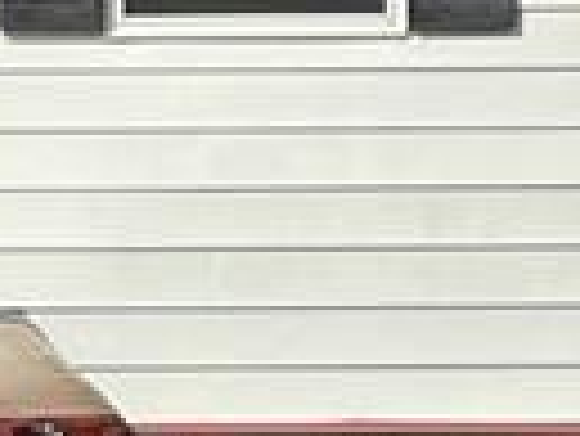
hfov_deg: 3.9
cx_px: -54
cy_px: 539
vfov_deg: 2.9
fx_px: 8536
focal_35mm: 509
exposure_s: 1/1754
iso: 20
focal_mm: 7.5
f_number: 2.2
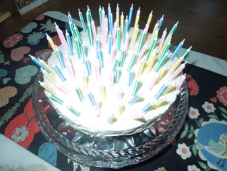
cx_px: 115
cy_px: 83
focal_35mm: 26
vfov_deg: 53.1
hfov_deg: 67.3
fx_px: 171
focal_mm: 4.5
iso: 200
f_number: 3.3
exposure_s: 1/30
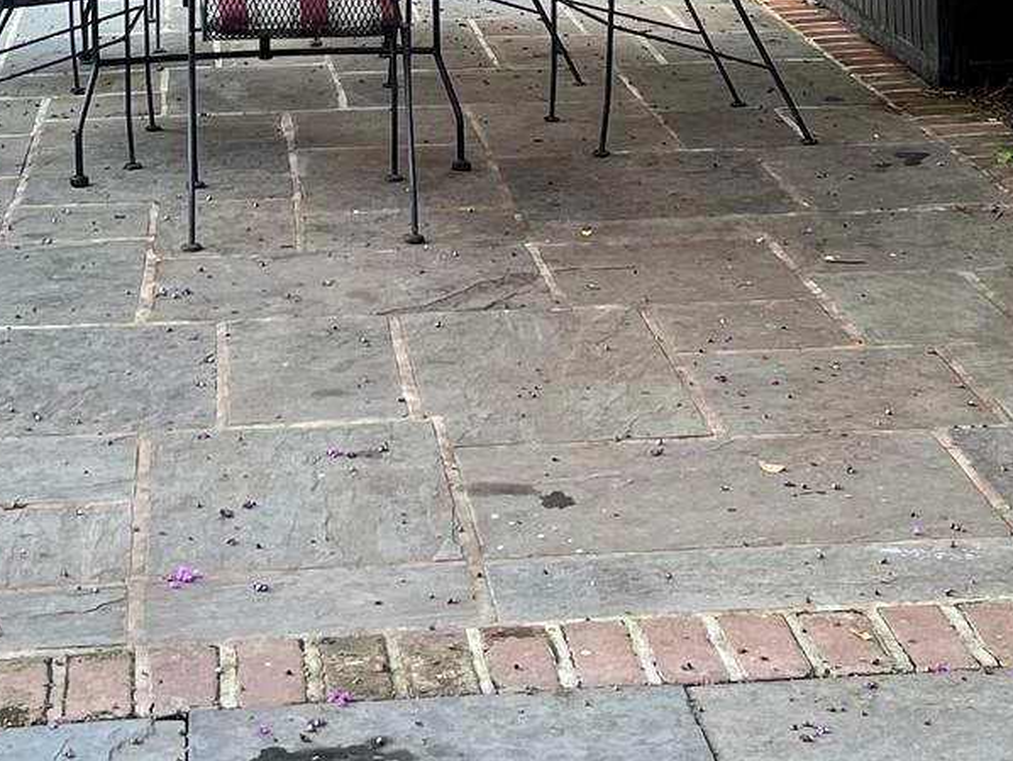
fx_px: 2606
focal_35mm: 89
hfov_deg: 22.0
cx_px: 408
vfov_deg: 15.1
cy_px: -456
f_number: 1.6
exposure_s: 1/120
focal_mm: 5.1
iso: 64
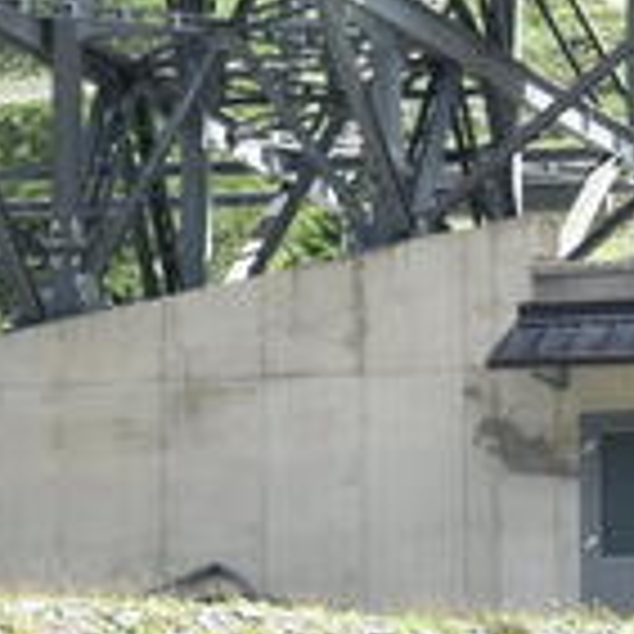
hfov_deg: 2.7
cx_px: 486
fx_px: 13531
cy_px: -778
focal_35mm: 653
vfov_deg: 2.7
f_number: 8
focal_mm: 70
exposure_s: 1/250
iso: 180
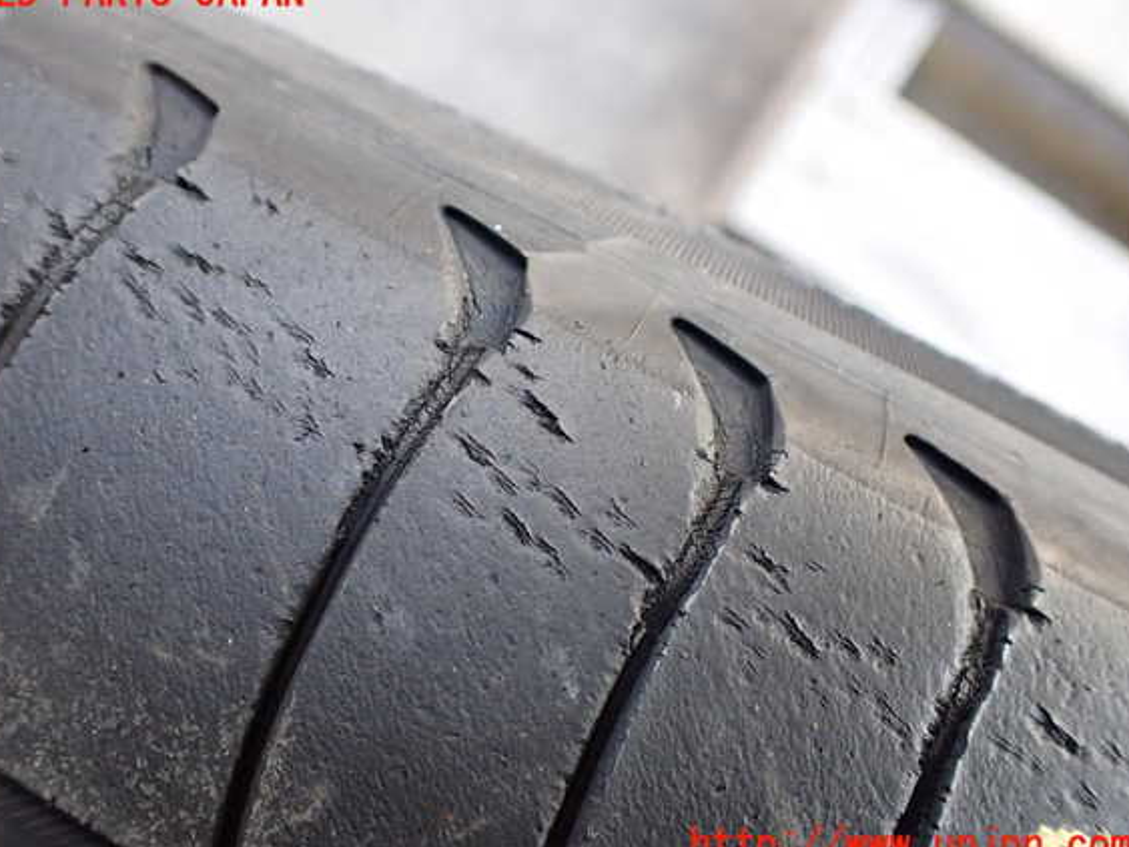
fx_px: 1043
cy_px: 419
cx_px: 541
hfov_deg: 56.8
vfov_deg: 44.1
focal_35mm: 32
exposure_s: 1/125
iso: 500
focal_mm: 5.4
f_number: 2.3
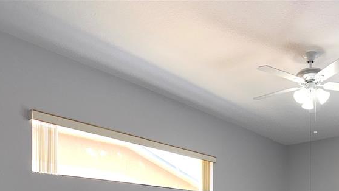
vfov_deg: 22.8
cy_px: 233
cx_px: 256
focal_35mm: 48
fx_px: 432
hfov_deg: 41.6
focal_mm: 6.76
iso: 80
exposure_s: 1/412
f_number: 1.78
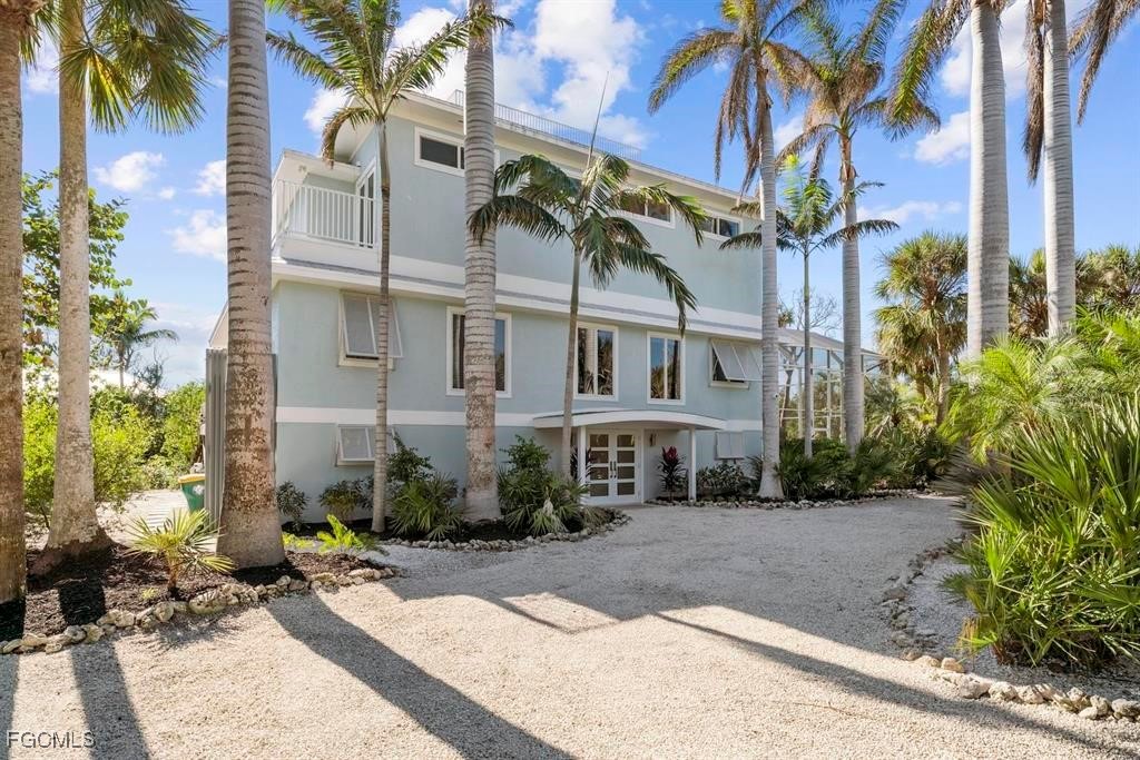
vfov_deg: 64.6
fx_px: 602
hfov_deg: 86.9
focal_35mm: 19
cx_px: 570
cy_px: 380
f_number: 10
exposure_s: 1/250
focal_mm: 19
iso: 160
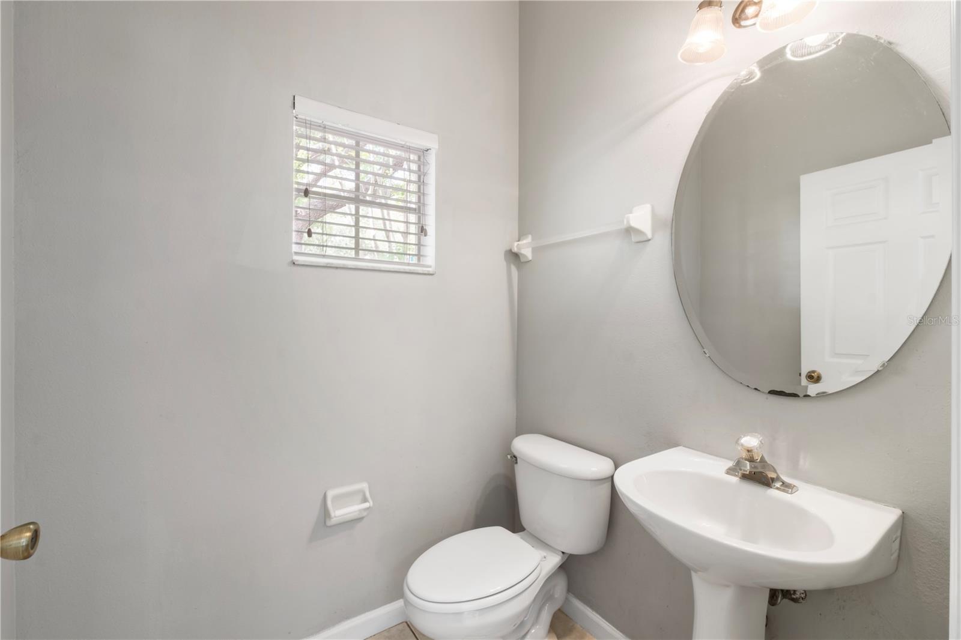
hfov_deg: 100.4
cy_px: 320
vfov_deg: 77.3
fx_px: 400
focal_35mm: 15
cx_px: 480
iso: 320
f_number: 13
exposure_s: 1/1.67
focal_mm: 10
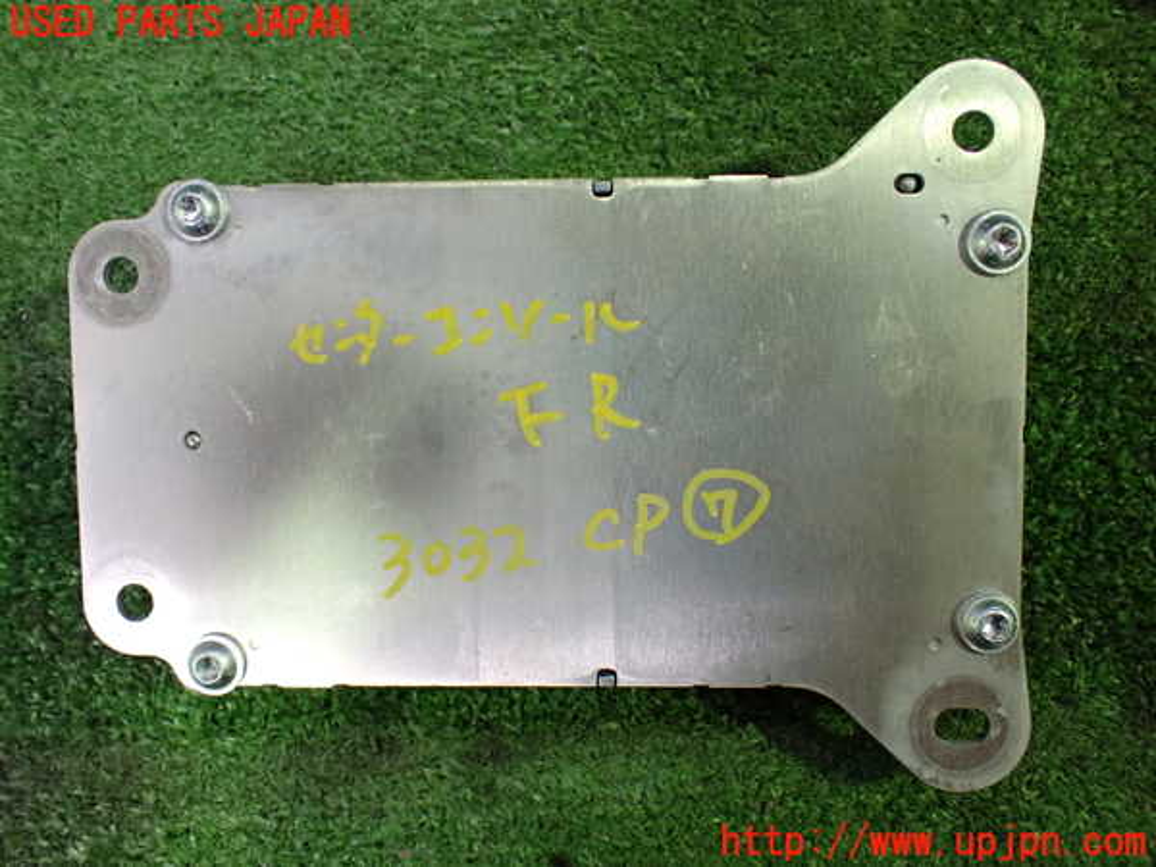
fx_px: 1002
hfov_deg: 60.0
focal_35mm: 30
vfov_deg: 46.8
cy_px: 434
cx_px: 578
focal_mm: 5.4
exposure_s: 1/125
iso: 800
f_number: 2.3
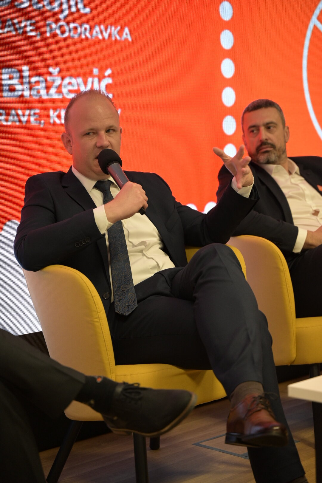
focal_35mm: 75
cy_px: 242
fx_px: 1006
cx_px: 161
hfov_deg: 18.2
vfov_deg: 27.0
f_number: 2.8
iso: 1250
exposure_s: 1/200
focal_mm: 75
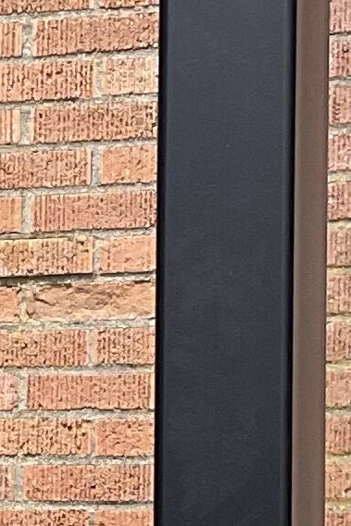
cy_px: 532
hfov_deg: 6.2
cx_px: -470
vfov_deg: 9.5
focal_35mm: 214
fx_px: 3128
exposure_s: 1/1534
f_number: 1.8
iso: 16
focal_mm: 3
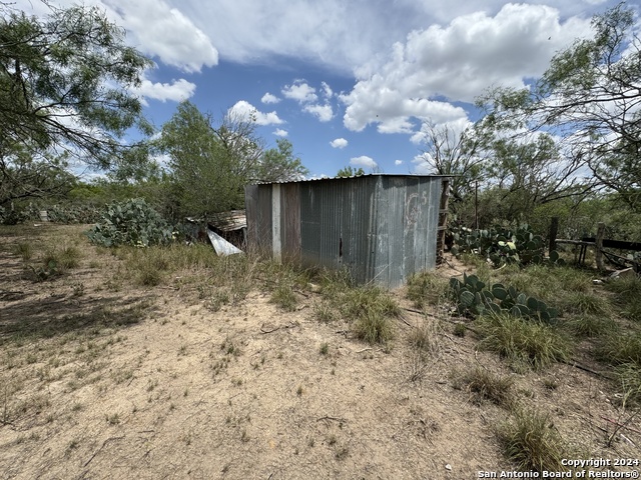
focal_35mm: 14
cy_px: 240
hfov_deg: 102.1
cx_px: 320
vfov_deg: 85.7
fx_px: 259
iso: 40
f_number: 2.2
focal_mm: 2.22
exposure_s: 1/2028
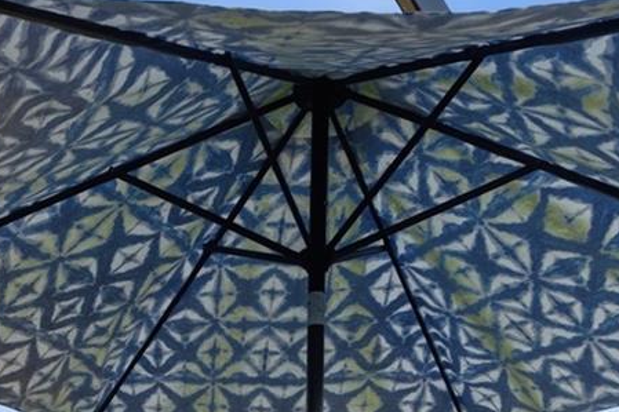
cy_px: 664
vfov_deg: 19.7
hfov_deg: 33.4
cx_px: 70
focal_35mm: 57
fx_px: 980
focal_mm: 16
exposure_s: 1/640
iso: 400
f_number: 9
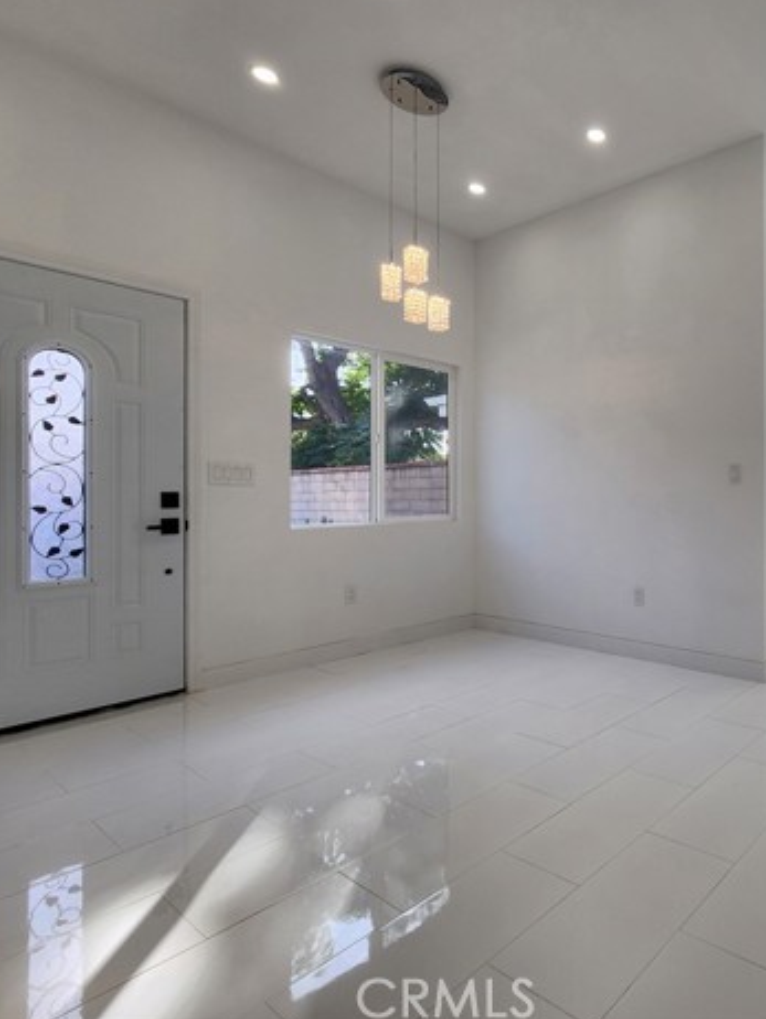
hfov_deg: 61.8
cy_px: 501
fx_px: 531
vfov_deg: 87.7
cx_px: 671
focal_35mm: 18
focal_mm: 2.2
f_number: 2.2
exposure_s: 1/207
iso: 50
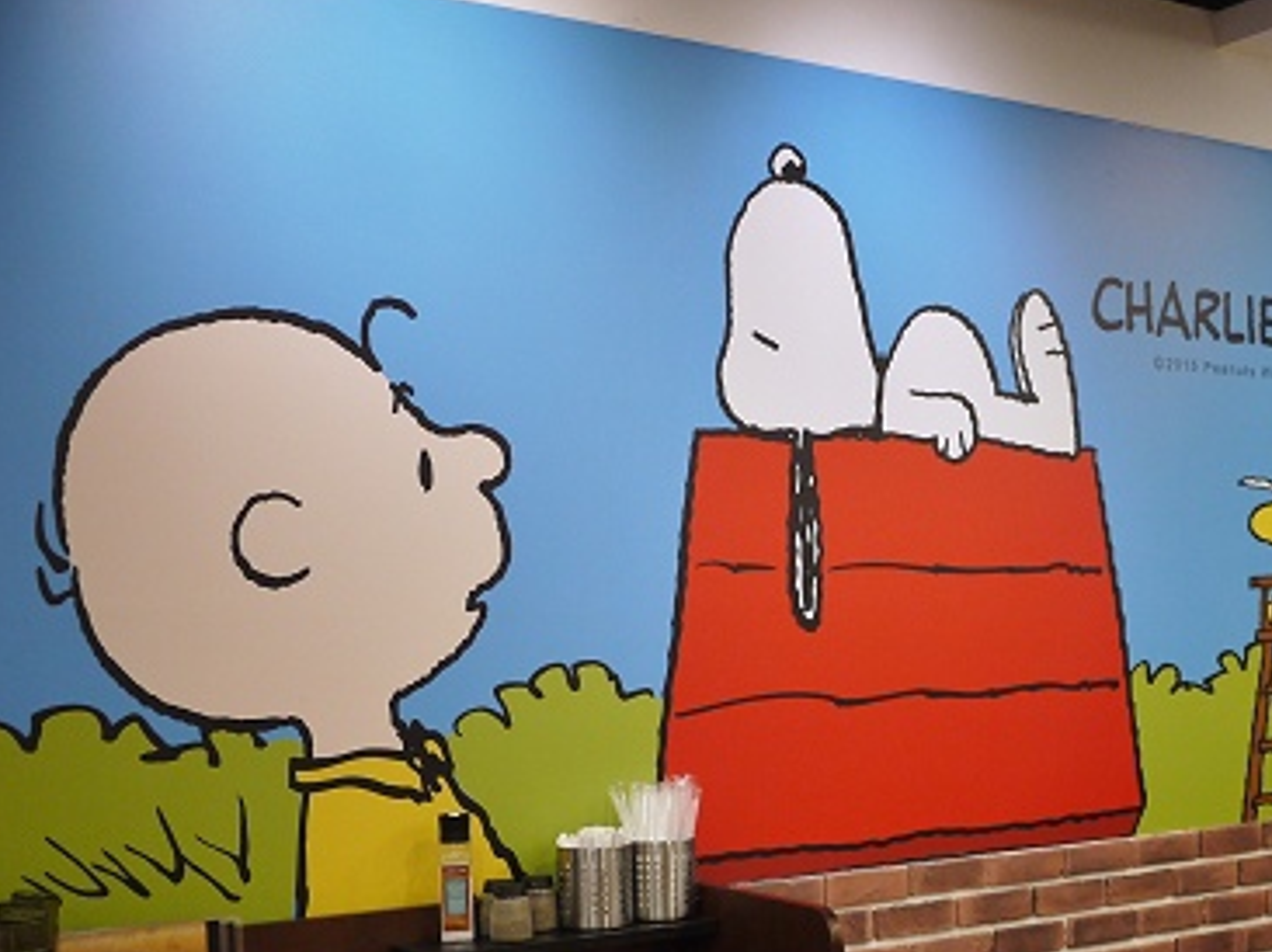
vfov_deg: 29.3
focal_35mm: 49
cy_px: 684
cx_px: 911
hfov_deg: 38.2
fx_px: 1799
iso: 250
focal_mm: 14
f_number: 2.5
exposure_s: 1/60
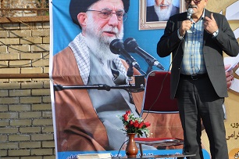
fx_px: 1736
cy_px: 63
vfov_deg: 5.2
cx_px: 198
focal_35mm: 262
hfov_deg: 7.9
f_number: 6.3
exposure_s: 1/640
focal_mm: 105
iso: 200
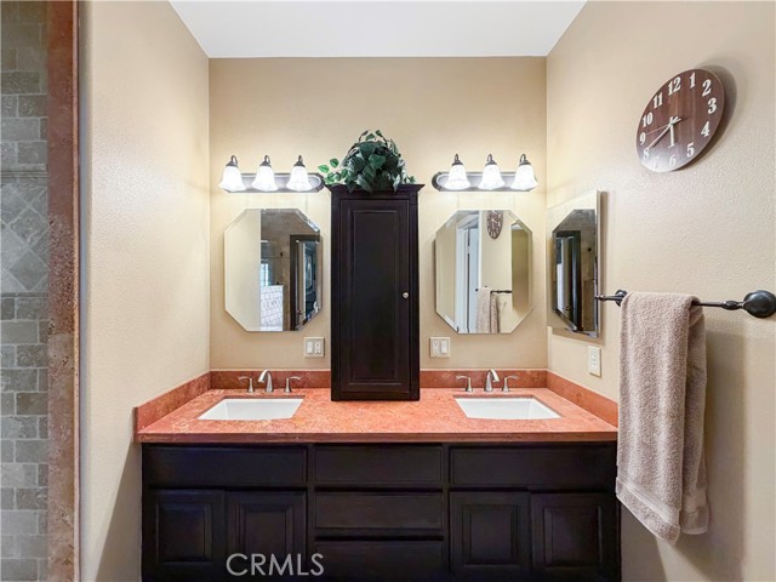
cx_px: 388
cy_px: 291
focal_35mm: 14
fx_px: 314
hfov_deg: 102.1
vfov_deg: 85.7
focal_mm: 2.22
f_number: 2.2
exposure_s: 1/120
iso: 320
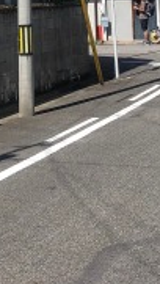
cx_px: 44
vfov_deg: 18.6
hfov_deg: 11.2
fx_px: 813
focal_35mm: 108
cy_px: -71
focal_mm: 3.99
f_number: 1.8
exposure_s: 1/2000
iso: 20
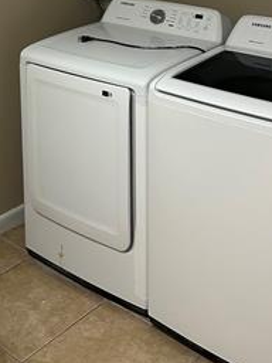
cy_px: -1
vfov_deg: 29.5
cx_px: 89
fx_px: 639
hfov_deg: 23.9
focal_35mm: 61
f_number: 1.5
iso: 200
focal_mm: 5.7
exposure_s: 1/60
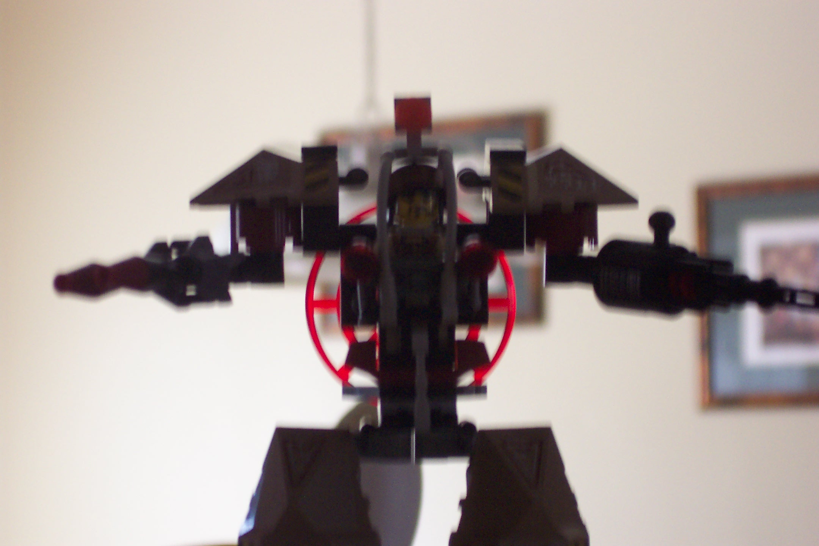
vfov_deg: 12.0
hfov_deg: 17.9
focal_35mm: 114
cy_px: 273
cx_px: 410
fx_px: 2593
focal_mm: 24
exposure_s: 1/10
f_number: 4.8
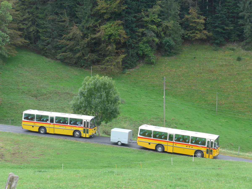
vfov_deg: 18.4
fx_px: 582
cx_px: 126
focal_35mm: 80
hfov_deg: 24.4
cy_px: 94
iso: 100
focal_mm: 16
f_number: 4.4
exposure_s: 1/80
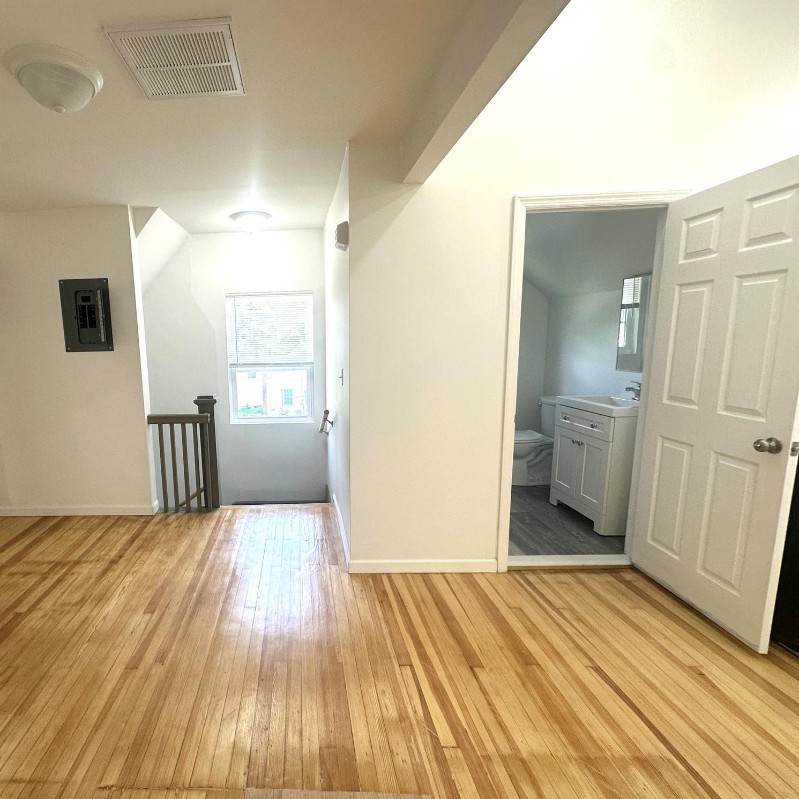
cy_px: 408
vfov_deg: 84.0
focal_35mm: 17
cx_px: 278
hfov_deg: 81.6
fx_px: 444
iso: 100
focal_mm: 2.22
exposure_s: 1/120
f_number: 2.2
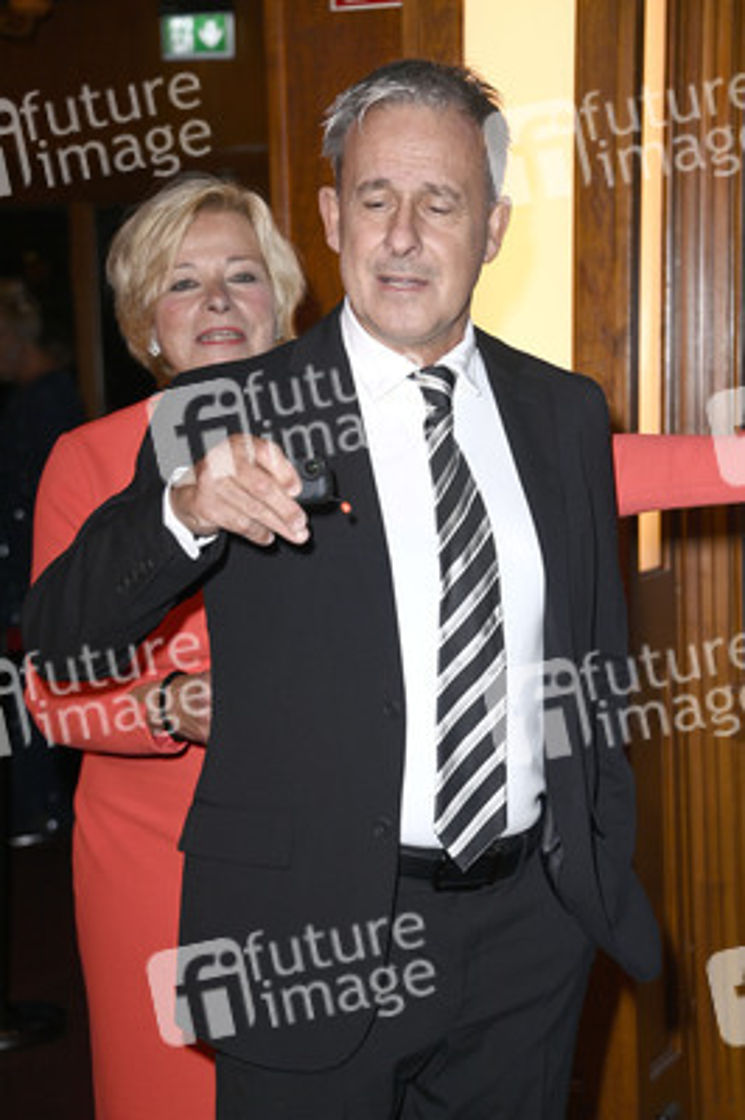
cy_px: 560
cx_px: 372
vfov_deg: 23.9
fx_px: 2643
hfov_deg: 16.0
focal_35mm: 85
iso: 640
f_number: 5.6
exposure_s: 1/200
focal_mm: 85
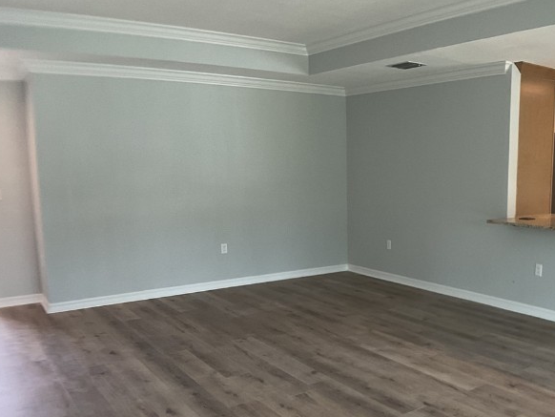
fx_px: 818
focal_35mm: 51
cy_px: 272
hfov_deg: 36.2
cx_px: 444
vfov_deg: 28.4
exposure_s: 1/60
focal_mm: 3
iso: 64
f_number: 1.8
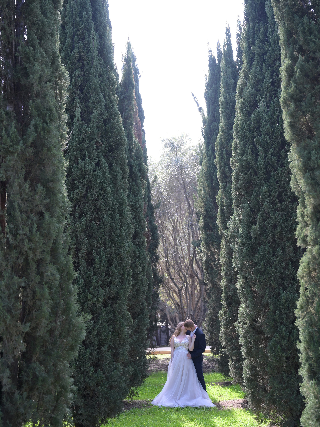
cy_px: 221
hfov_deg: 29.7
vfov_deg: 38.9
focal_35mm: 49
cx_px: 160
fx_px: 604
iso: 125
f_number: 3.5
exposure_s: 1/250
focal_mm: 45
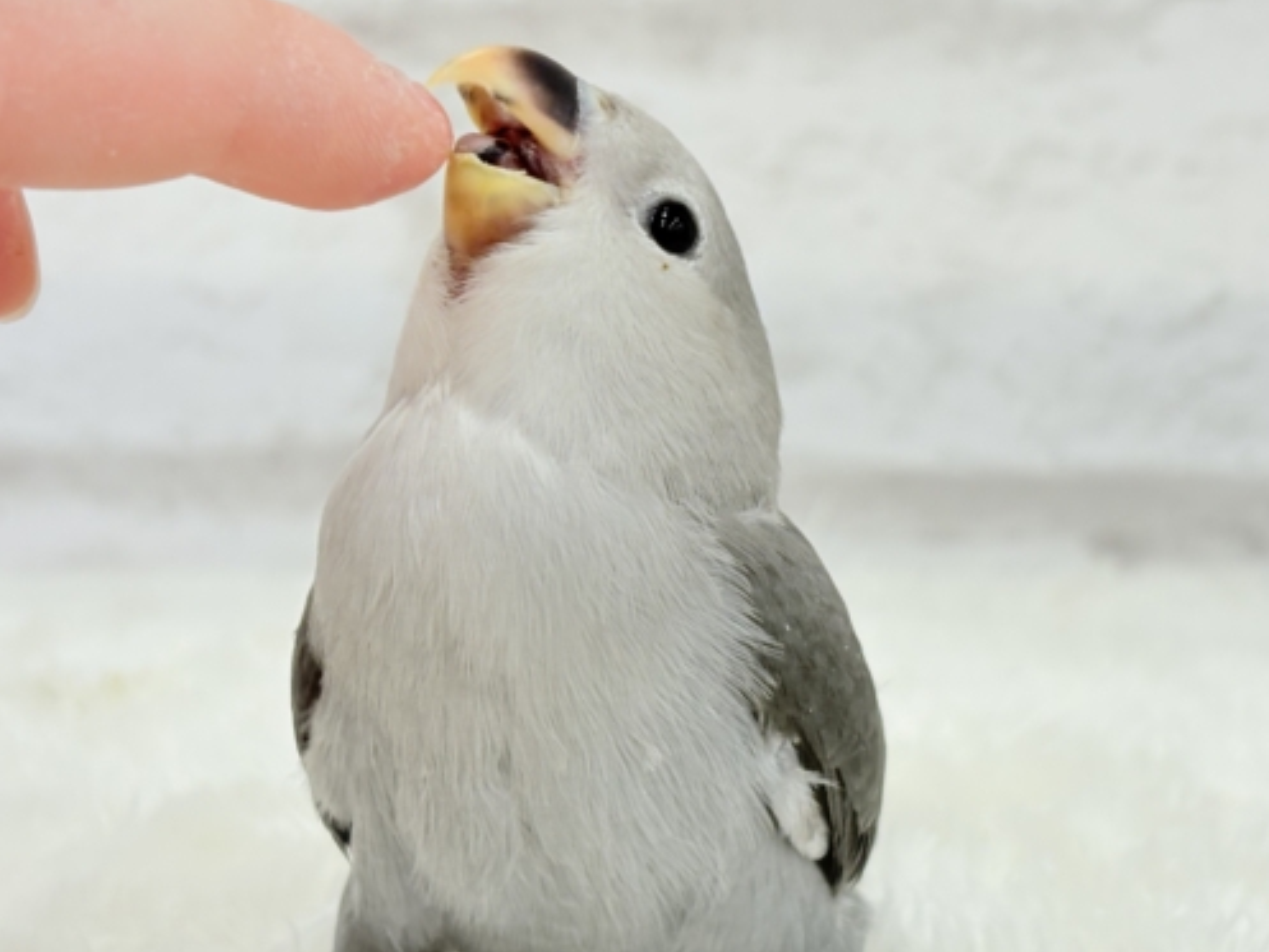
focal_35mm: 67
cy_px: 388
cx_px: 730
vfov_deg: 21.9
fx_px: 2457
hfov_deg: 28.9
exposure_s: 1/100
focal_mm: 5.96
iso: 80
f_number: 1.6
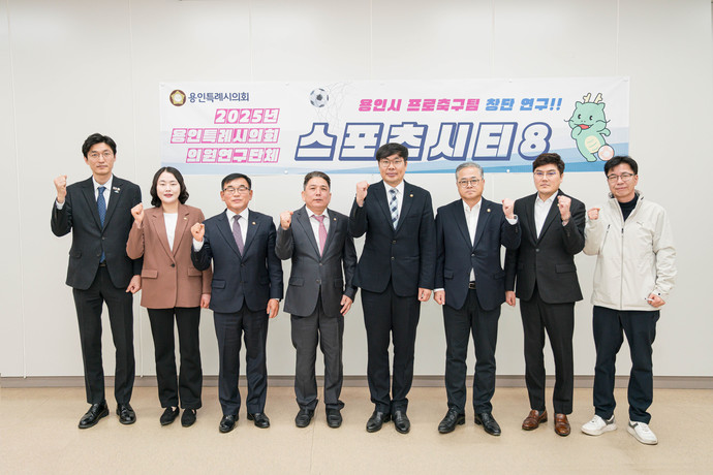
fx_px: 673
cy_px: 238
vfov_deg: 38.9
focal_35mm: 34
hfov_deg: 55.8
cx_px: 356
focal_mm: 34
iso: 2500
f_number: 4
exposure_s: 1/250
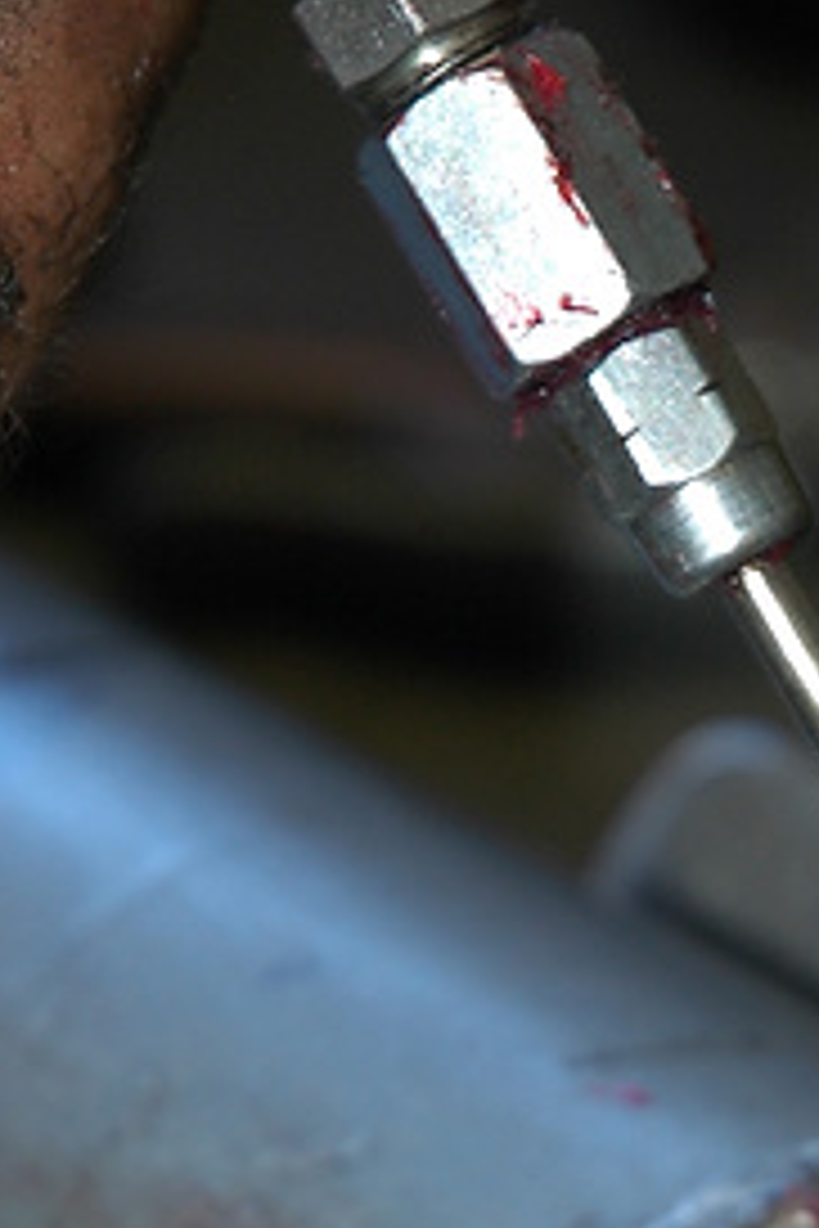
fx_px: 10510
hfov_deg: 4.5
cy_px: 922
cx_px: 855
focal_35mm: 308
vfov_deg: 6.7
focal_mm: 70
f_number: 4.5
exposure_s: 1/60
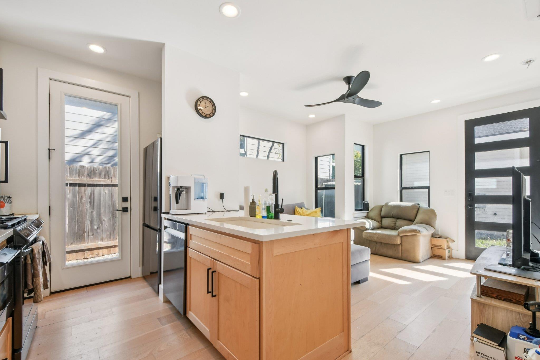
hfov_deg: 100.4
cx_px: 270
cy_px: 180
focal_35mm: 15
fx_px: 225
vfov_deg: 77.3
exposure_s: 1/200
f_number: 8
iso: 400
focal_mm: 10
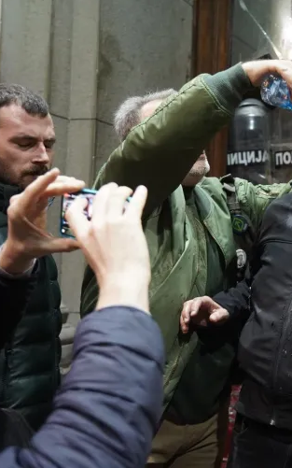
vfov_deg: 39.6
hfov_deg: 23.8
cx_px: 320
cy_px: 234
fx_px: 650
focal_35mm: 51
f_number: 4
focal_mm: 33
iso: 4000
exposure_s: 1/125
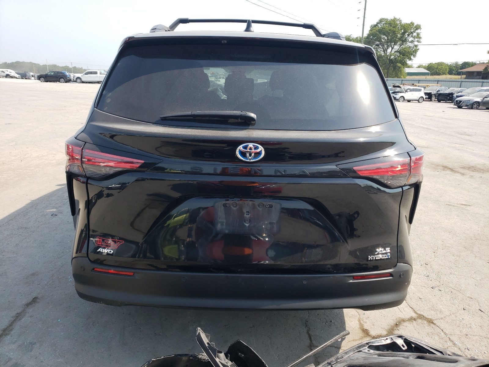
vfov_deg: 53.1
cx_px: 244
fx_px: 367
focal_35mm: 26
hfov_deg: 67.3
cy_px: 184
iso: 50
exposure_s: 1/1429
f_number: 1.5
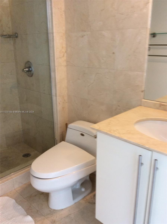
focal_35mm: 33
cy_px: 112
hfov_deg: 42.8
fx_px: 213
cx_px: 84
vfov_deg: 55.4
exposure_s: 1/24
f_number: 2.4
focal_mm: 3.3
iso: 80
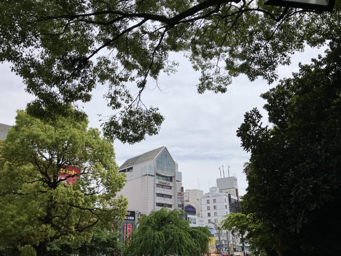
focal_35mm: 28
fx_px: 276
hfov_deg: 63.4
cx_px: 170
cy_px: 128
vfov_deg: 49.7
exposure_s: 1/4425
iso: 32
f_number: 1.8
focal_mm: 3.99
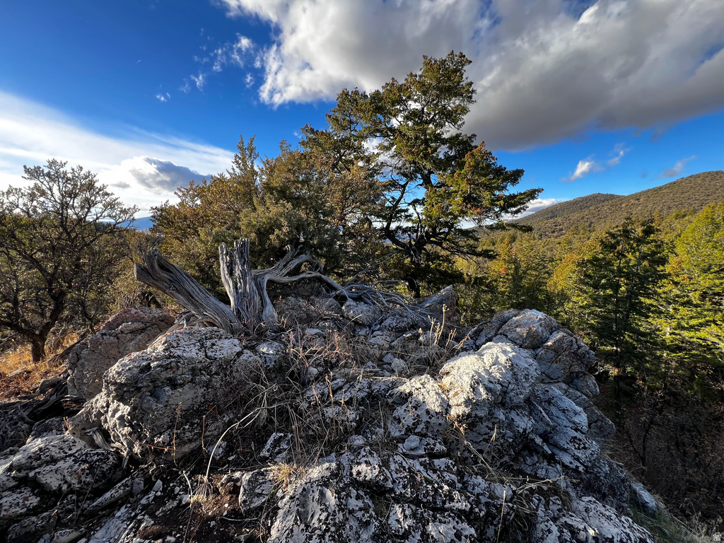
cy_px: 272
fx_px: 272
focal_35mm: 13
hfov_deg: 106.2
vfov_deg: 89.9
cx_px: 362
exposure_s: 1/213
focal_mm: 1.57
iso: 32
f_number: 1.8
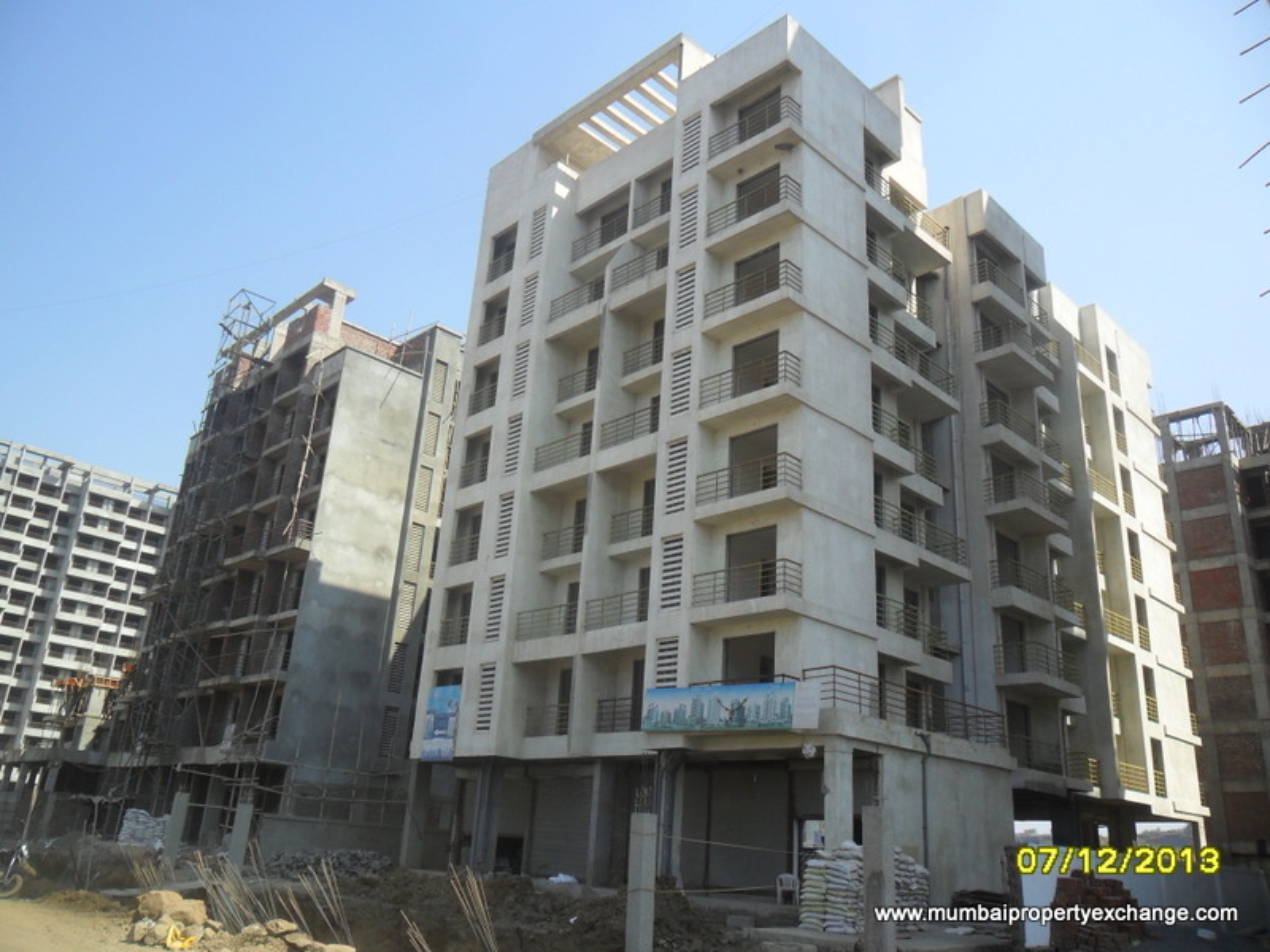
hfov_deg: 65.3
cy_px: 476
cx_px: 635
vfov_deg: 51.4
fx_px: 991
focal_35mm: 27
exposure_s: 1/750
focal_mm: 4.9
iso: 100
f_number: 3.5
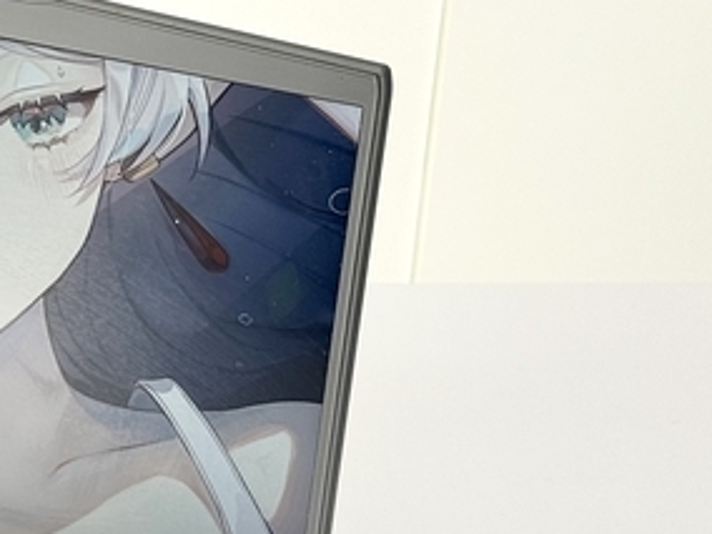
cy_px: 529
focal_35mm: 135
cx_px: -256
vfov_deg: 10.9
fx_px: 2777
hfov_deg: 14.0
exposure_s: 1/157
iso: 50
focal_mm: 6.76
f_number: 1.78
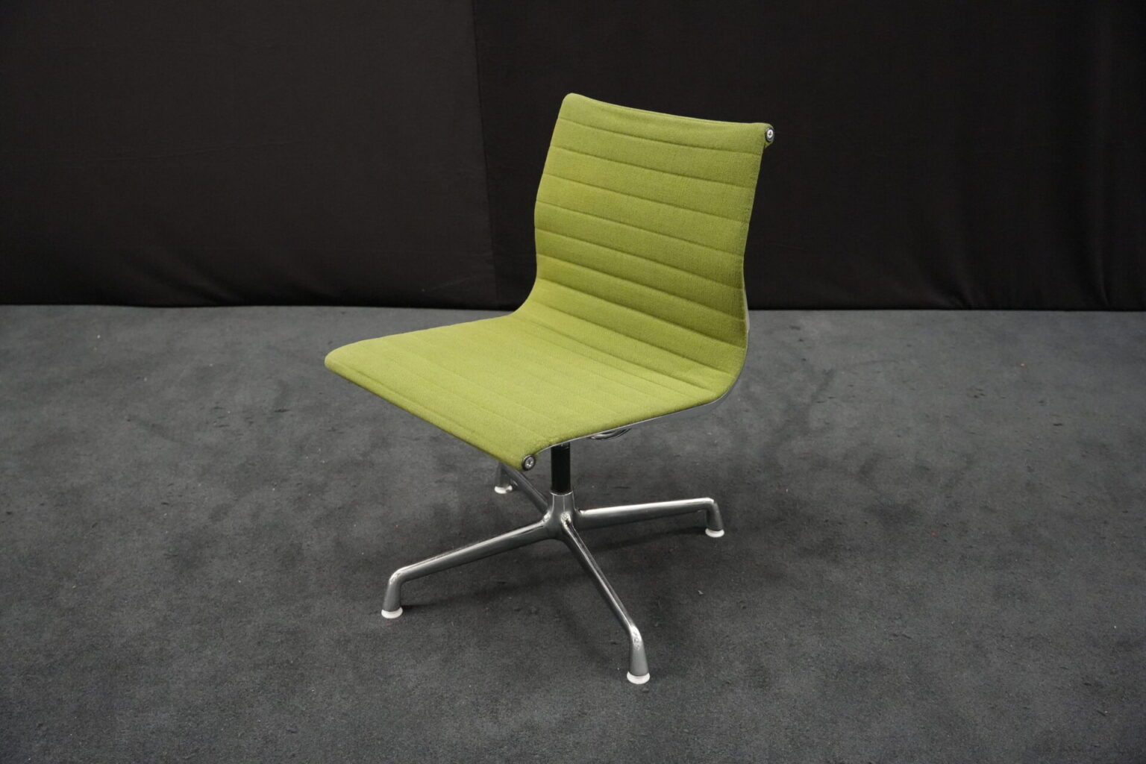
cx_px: 573
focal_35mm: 33
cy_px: 382
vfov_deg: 40.0
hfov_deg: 57.2
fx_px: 1050
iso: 12800
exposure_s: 1/125
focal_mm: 33
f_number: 4
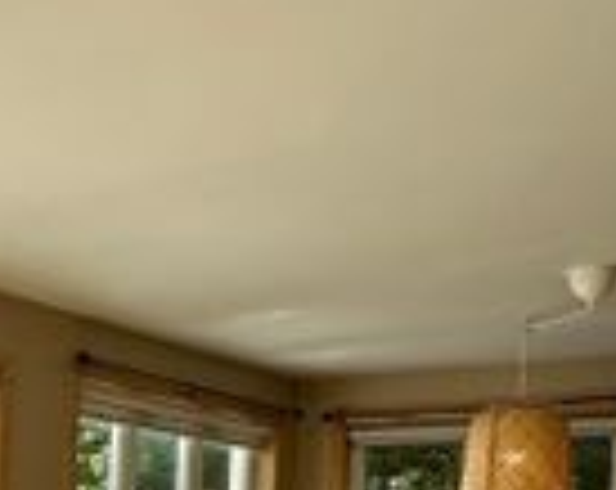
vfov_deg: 23.1
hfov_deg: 26.8
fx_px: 1092
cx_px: -175
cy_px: 593
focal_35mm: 60
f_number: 2.2
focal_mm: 2.22
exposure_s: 1/1014
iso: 50
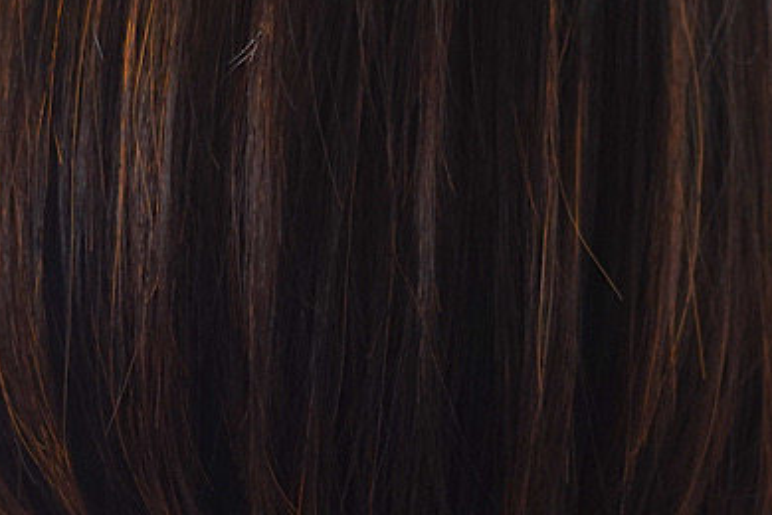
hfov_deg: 31.8
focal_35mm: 63
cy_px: 209
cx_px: 309
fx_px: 1351
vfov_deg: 21.5
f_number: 2.2
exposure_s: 1/30
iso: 125
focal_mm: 8.8
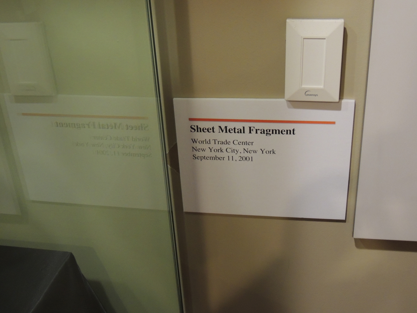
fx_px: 518
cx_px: 208
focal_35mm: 43
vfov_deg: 33.6
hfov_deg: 43.9
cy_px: 156
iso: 720
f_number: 3.4
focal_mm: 7.6
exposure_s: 1/13
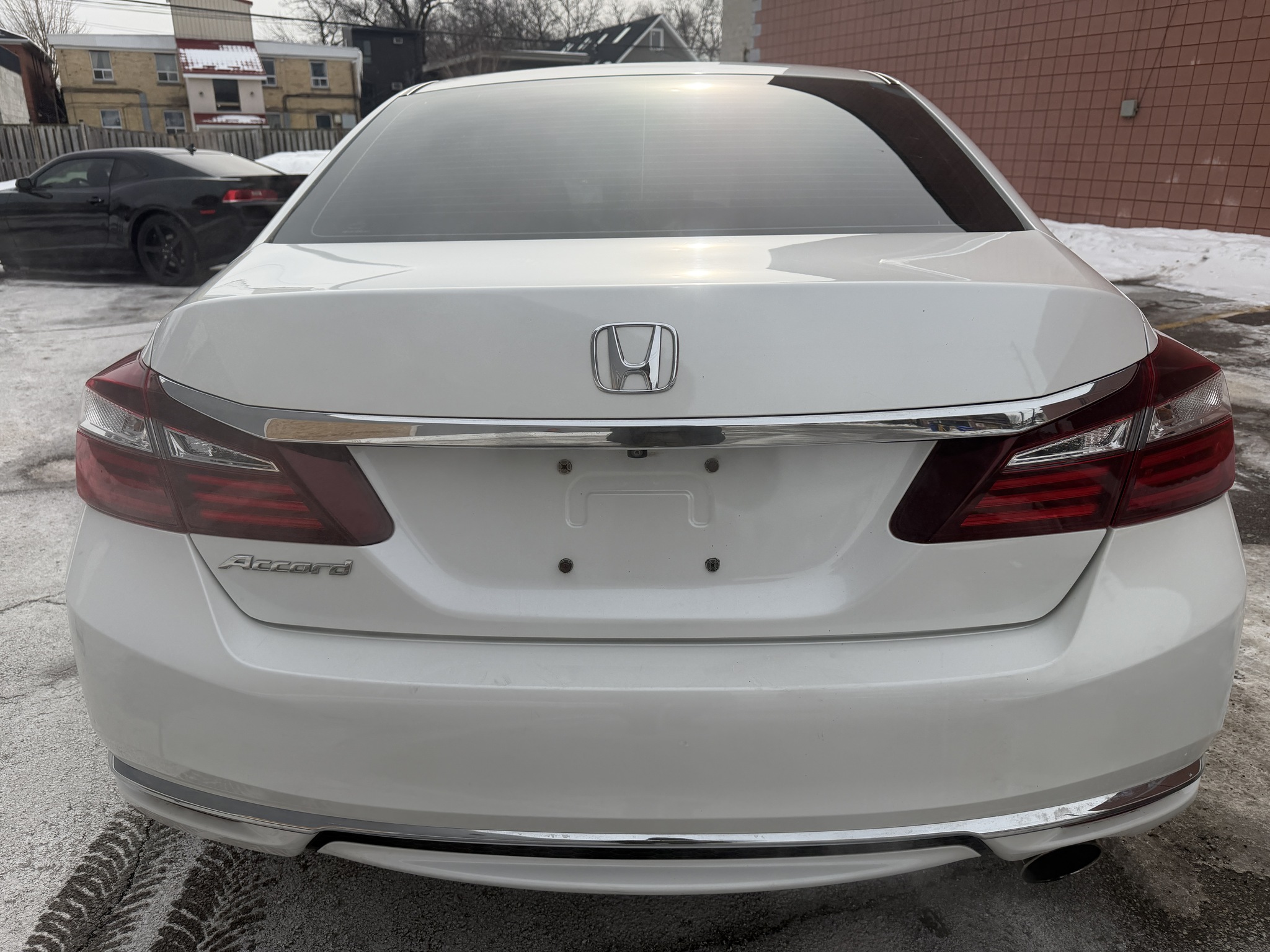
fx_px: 881
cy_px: 476
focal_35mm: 24
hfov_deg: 71.6
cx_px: 635
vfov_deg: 56.8
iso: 100
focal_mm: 6.76
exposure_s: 1/6711
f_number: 1.78
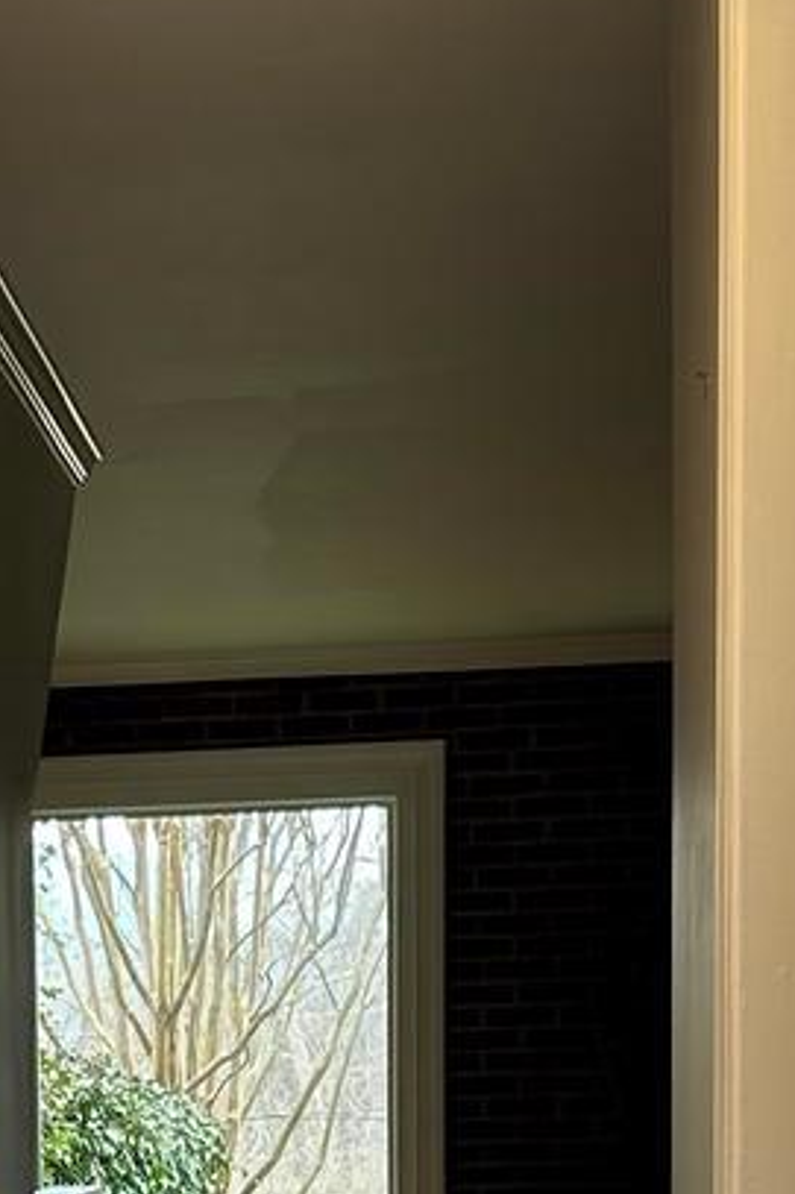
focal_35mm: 102
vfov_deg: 19.0
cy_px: 1385
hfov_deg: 13.2
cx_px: -50
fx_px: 3381
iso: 40
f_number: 1.5
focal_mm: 5.7
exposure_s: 1/120
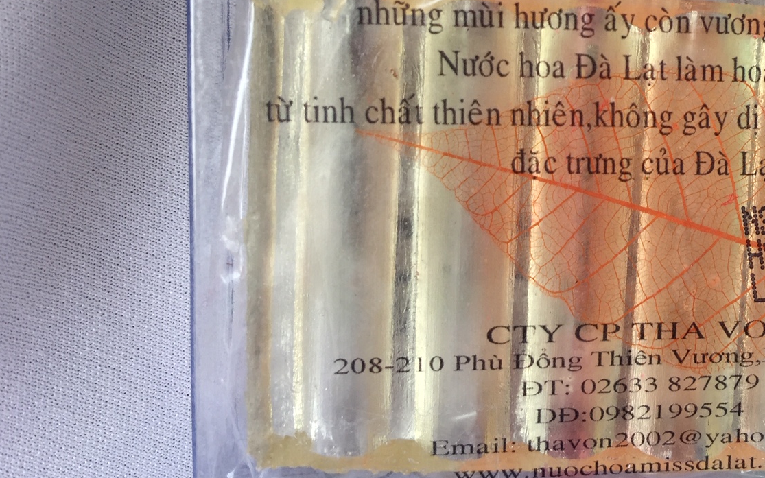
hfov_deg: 43.2
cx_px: 556
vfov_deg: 28.2
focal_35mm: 45
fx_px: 938
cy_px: 125
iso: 32
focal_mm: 4.15
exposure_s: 1/100
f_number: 2.2
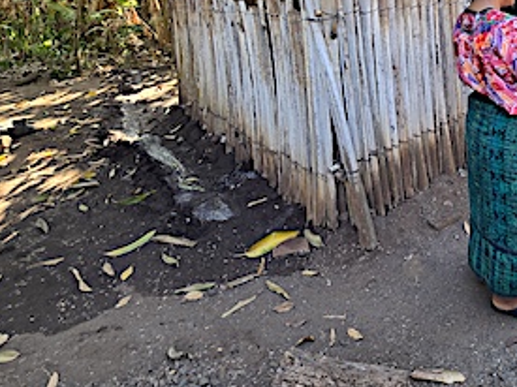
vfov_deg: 47.4
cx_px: 397
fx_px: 373
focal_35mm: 25
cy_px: 17
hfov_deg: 64.6
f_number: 2.2
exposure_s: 1/143
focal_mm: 2.2
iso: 50
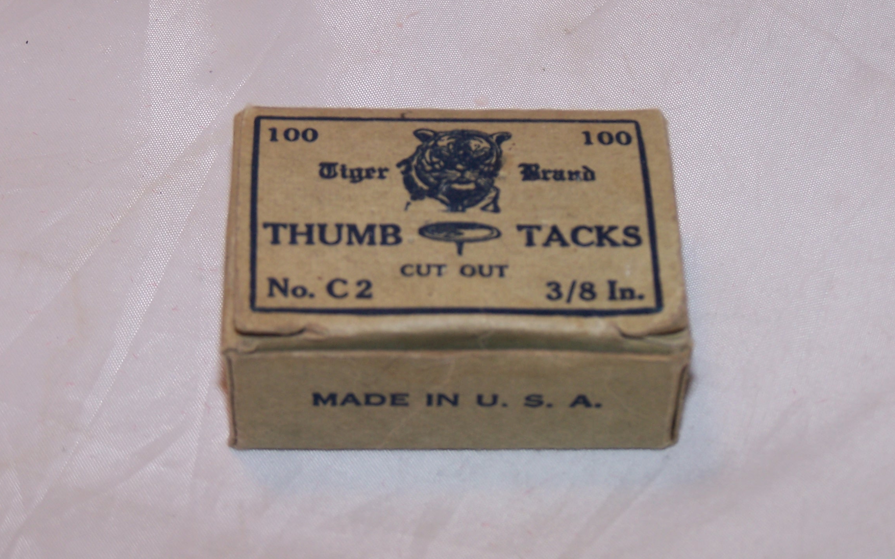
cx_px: 448
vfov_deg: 11.7
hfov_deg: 18.6
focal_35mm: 112
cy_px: 273
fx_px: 2732
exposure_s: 1/90
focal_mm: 17.5
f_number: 3.2
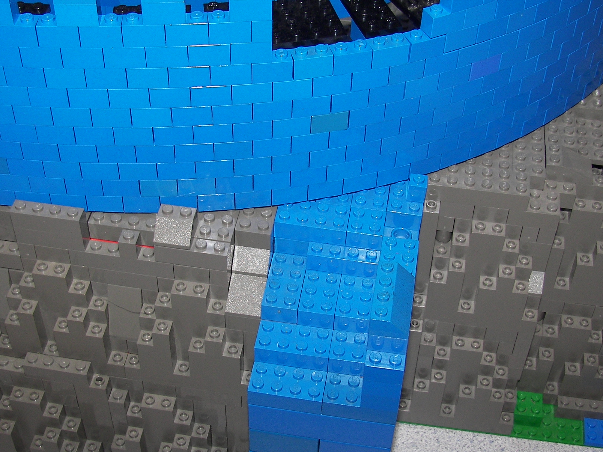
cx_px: 294
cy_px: 228
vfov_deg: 26.6
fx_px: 958
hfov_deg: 34.9
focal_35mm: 55
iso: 64
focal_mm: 6
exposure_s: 1/30
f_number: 2.8
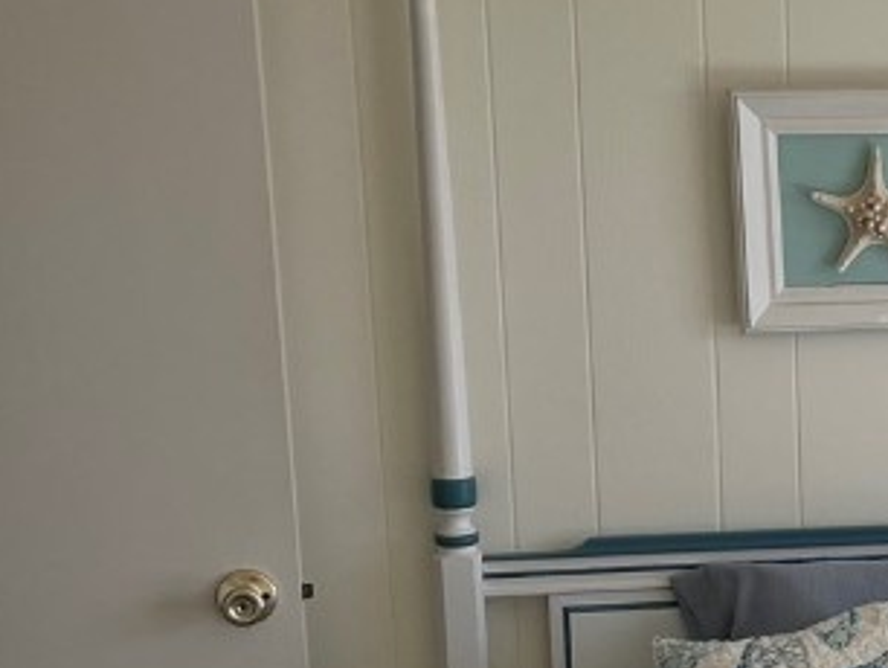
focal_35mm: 87
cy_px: 572
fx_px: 2234
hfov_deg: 20.1
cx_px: 1233
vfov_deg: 16.8
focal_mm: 5.1
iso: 50
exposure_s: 1/668
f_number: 1.6
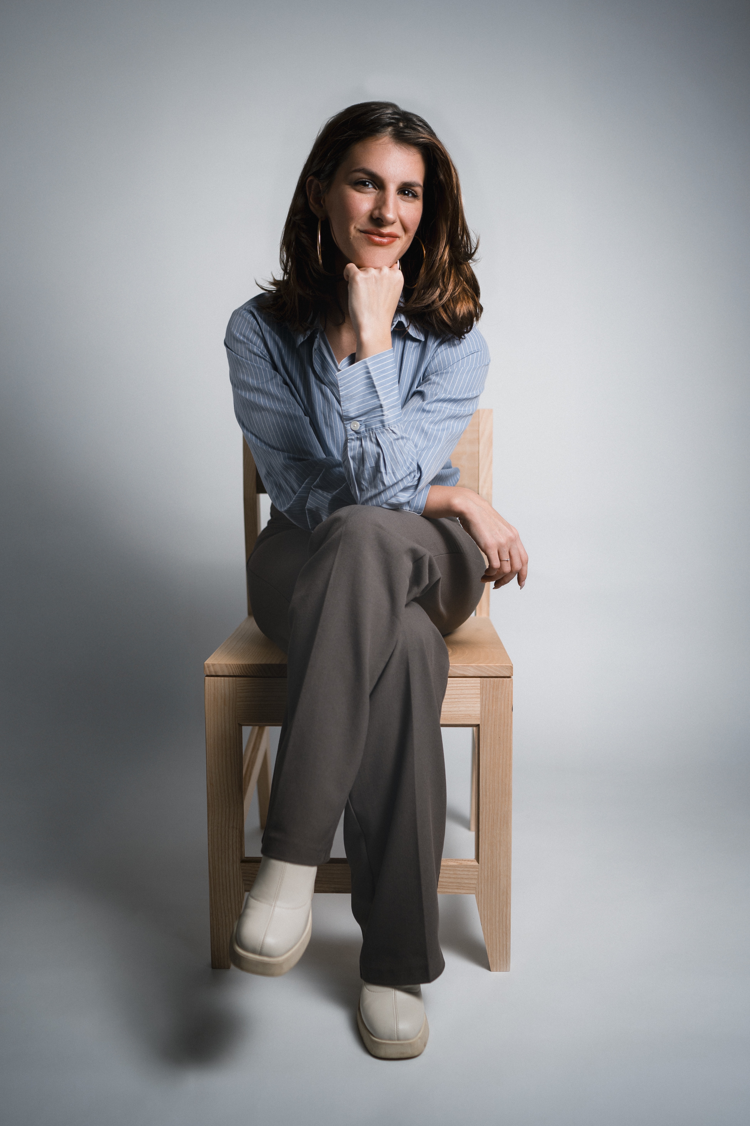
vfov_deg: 54.4
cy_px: 563
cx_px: 375
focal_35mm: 35
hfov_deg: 37.9
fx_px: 1094
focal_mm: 35
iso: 100
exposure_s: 1/125
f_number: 2
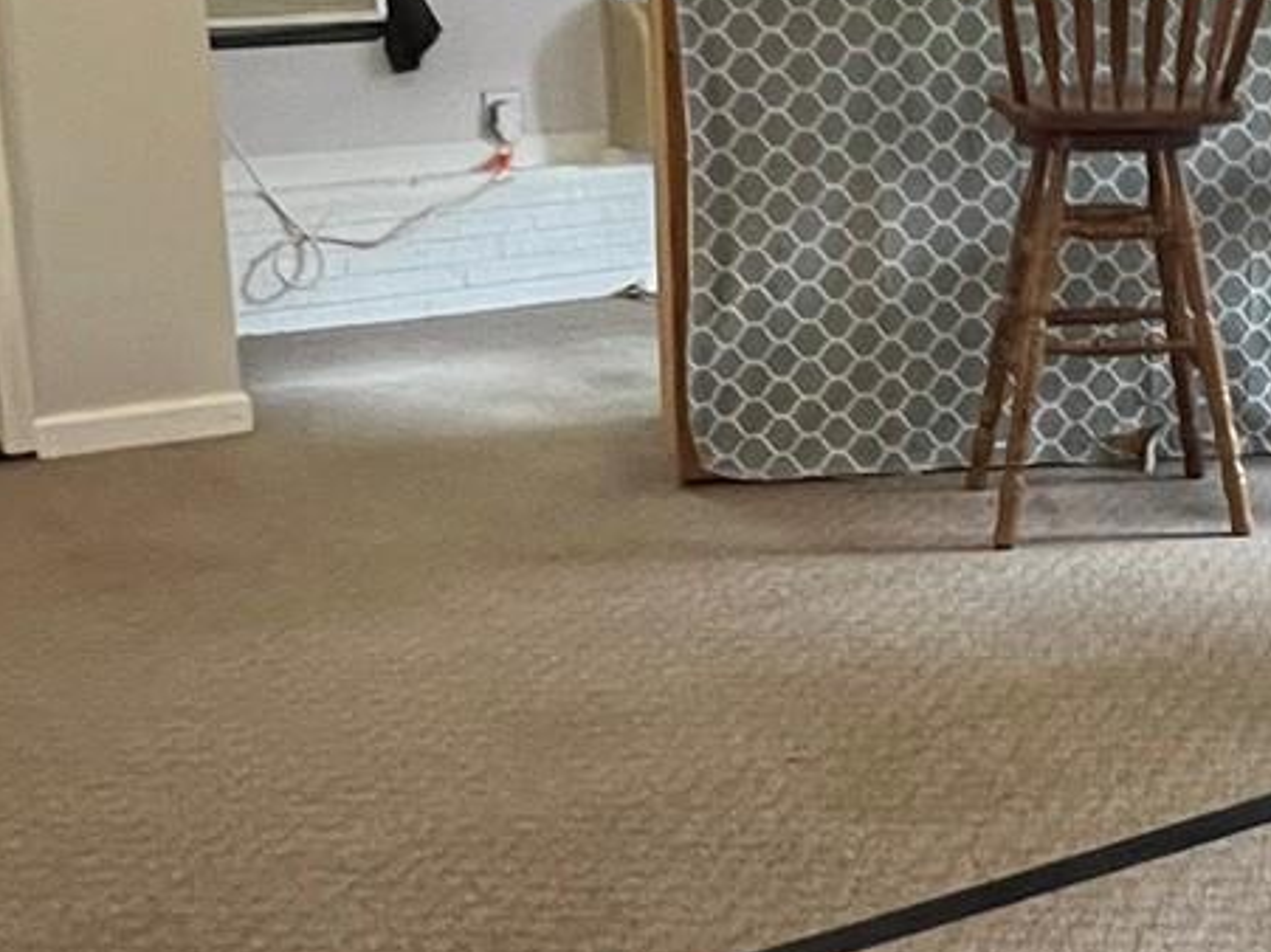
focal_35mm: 59
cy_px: 363
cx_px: 1186
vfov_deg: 24.7
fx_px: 2166
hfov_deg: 31.0
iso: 1000
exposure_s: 1/60
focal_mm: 1.57
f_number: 1.8
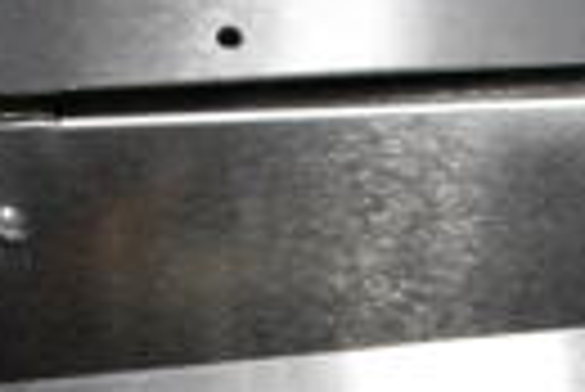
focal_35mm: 169
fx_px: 2749
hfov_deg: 11.1
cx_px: 1125
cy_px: 865
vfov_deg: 7.7
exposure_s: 1/320
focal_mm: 24
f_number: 11
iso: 6400
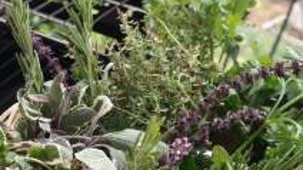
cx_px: 17
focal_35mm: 86
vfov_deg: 14.0
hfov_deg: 23.9
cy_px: 117
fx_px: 691
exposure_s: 1/60
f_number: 5.6
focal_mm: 19
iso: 200
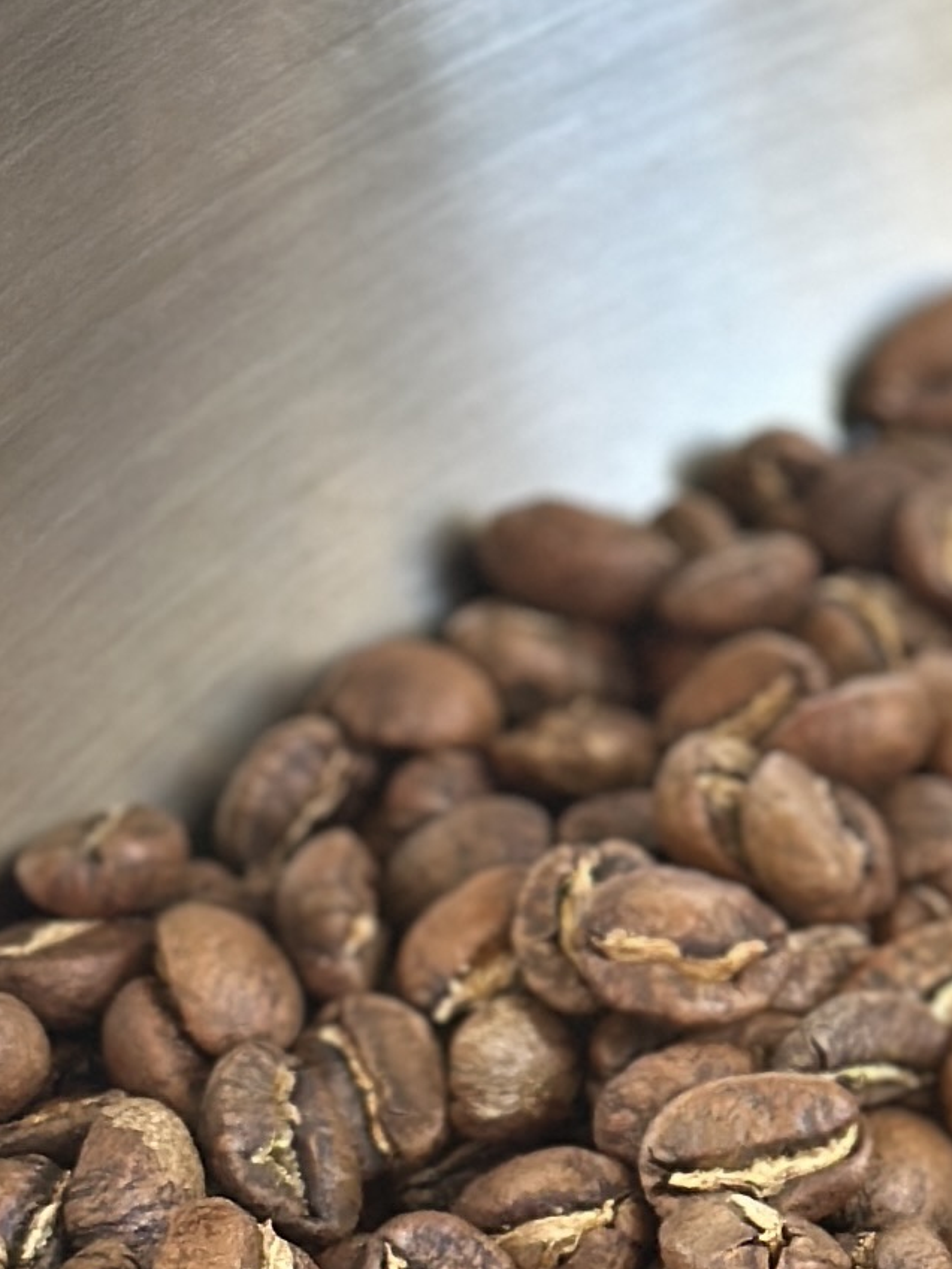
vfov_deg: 8.7
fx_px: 8358
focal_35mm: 228
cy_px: 593
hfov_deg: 6.3
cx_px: 2091
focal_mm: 6.86
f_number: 1.78
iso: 100
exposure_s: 1/121
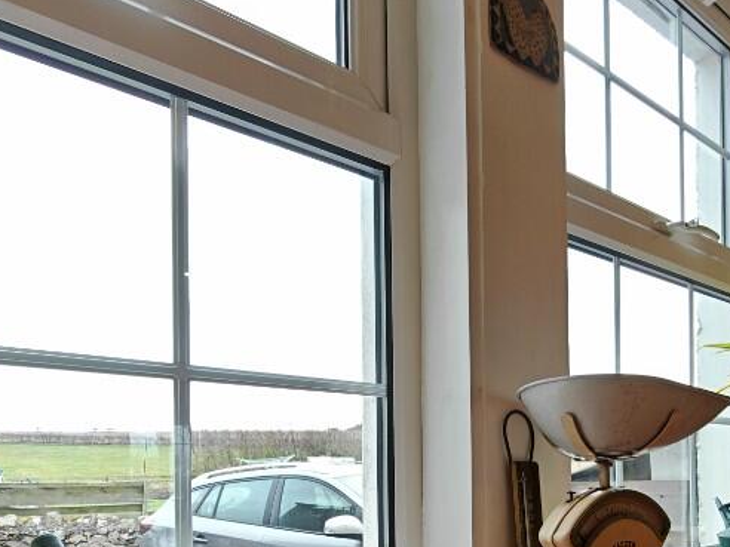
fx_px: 527
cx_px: 407
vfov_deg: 50.1
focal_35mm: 25
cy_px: 468
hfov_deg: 69.2
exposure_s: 1/50
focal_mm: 1.82
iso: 80
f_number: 2
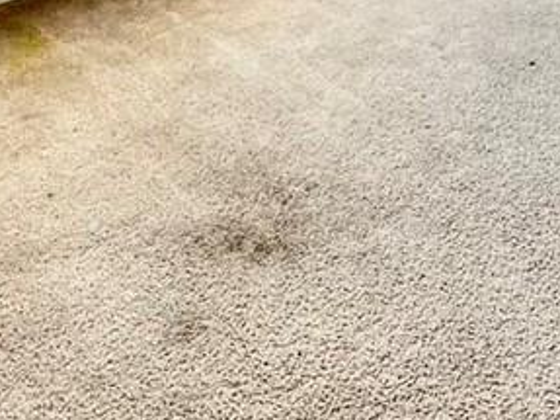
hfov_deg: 24.5
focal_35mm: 78
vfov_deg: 14.3
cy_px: -520
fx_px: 1261
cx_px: 478
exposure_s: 1/99
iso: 100
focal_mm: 2.22
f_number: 2.2
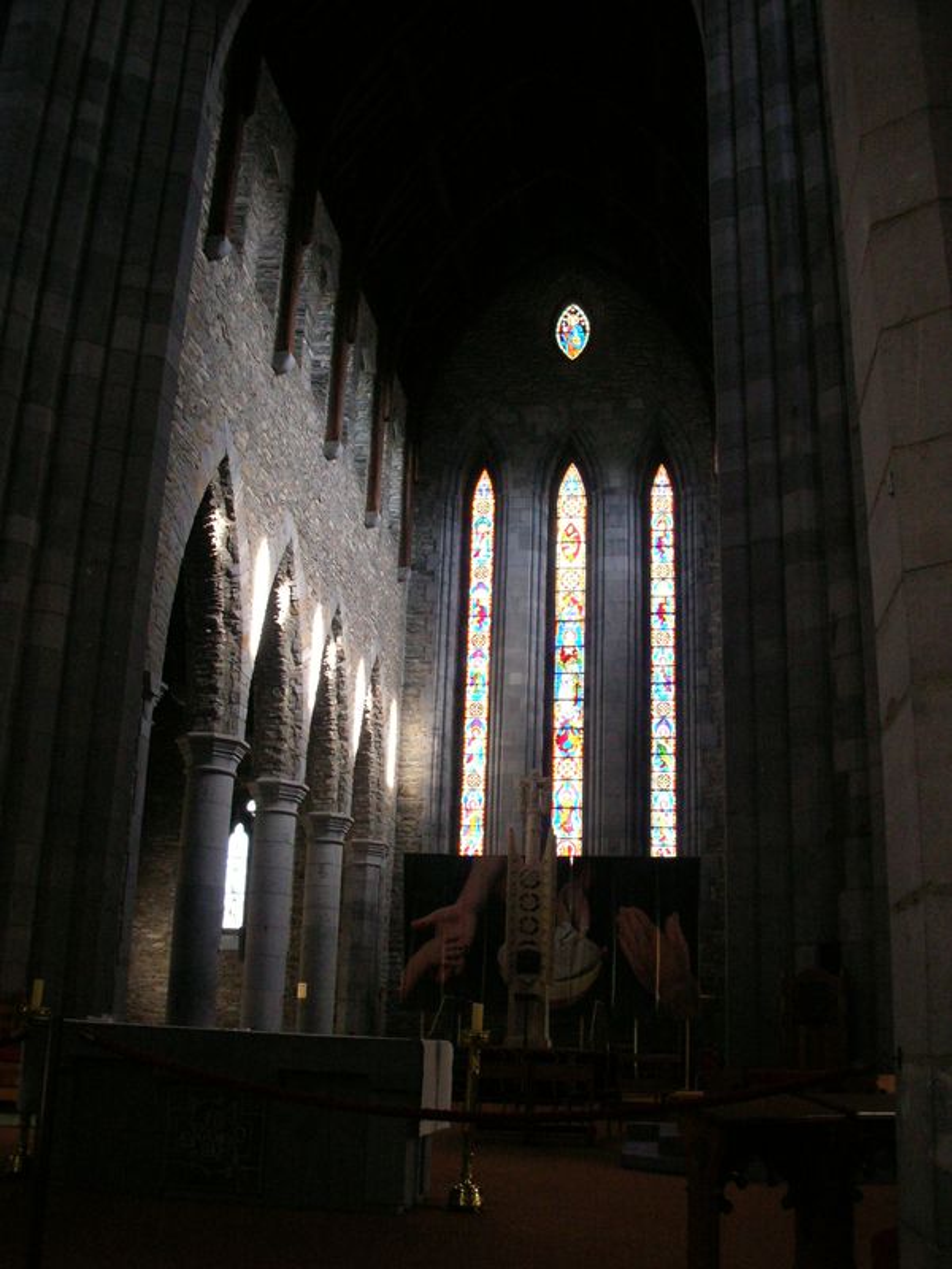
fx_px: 1283
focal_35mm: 35
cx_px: 476
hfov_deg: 40.7
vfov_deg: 52.6
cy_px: 634
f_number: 3
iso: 200
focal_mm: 5.8
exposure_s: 1/59
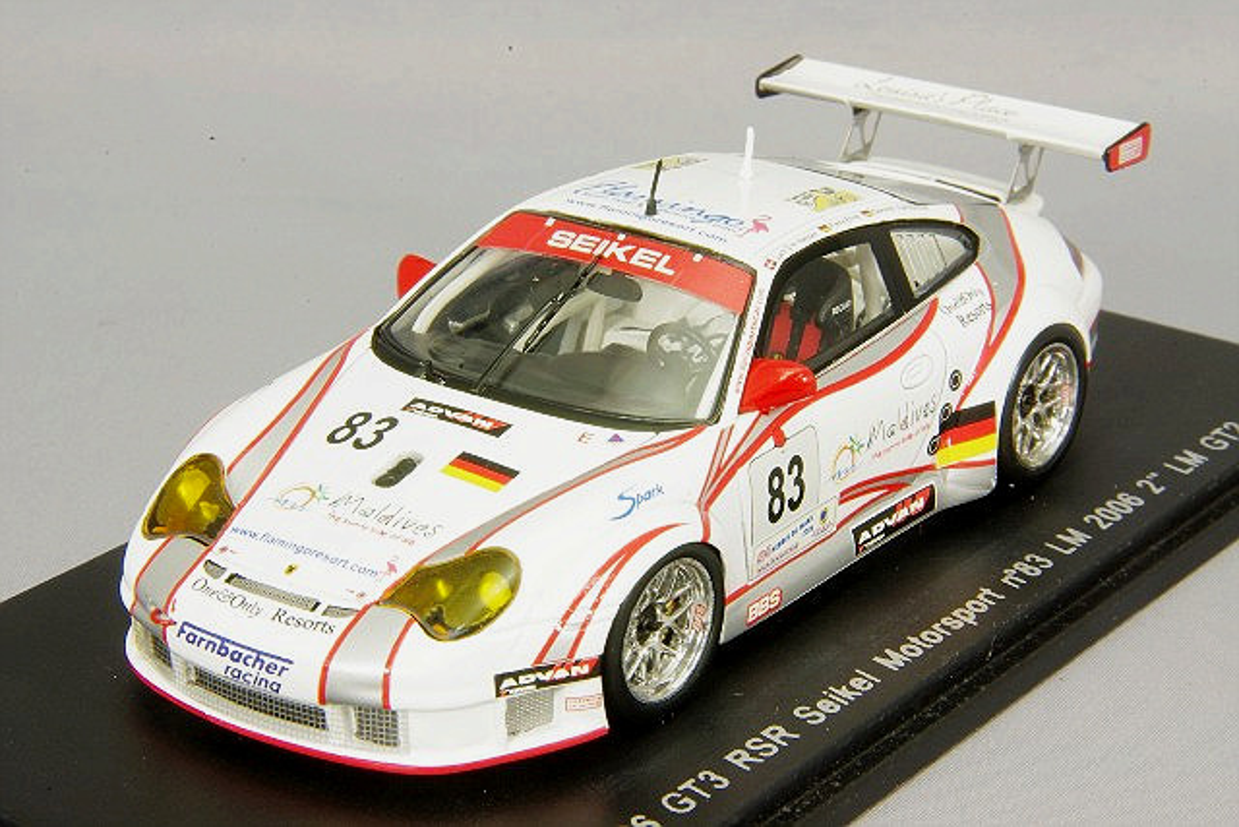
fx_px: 3855
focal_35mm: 112
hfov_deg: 18.3
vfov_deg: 12.2
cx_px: 620
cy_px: 414
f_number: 32
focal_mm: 75
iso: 400
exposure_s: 1
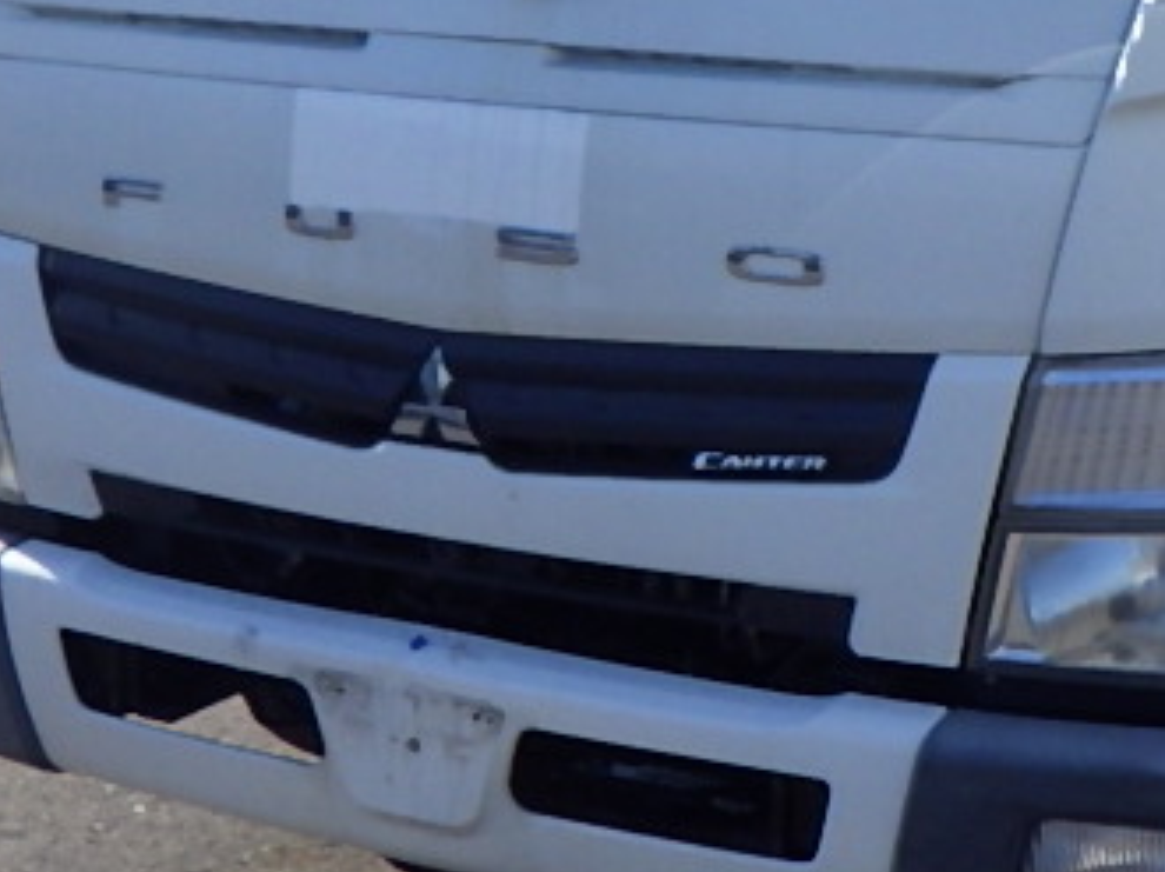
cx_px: 918
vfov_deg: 16.3
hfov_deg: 22.2
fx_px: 2926
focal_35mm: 87
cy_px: -145
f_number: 4.2
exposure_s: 1/1250
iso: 250
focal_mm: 5
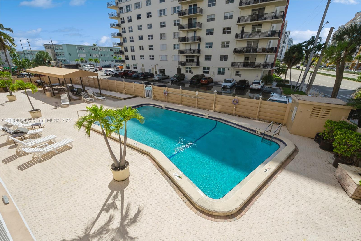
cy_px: 120
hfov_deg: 100.4
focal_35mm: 15
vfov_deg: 77.3
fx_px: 150
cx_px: 180
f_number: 14
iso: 200
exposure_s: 1/250
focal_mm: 10
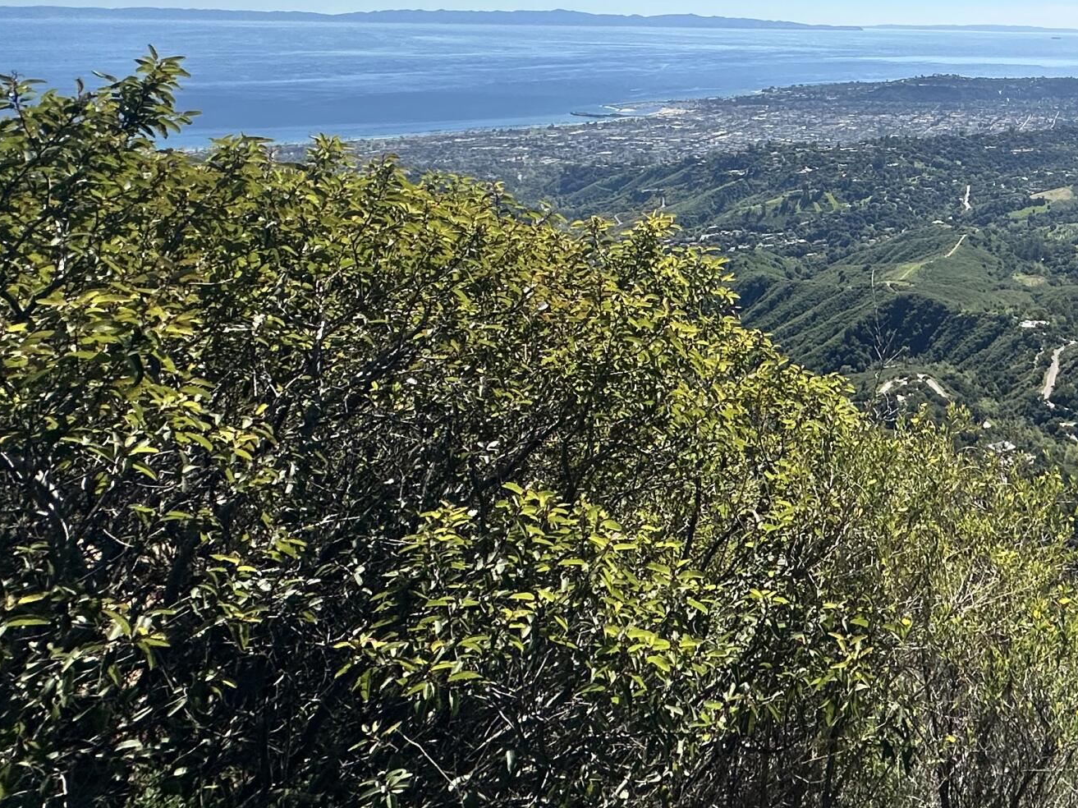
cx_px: 1040
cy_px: 129
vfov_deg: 41.6
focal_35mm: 32
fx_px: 996
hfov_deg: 48.4
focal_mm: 2.22
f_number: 2.2
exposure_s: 1/3401
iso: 40
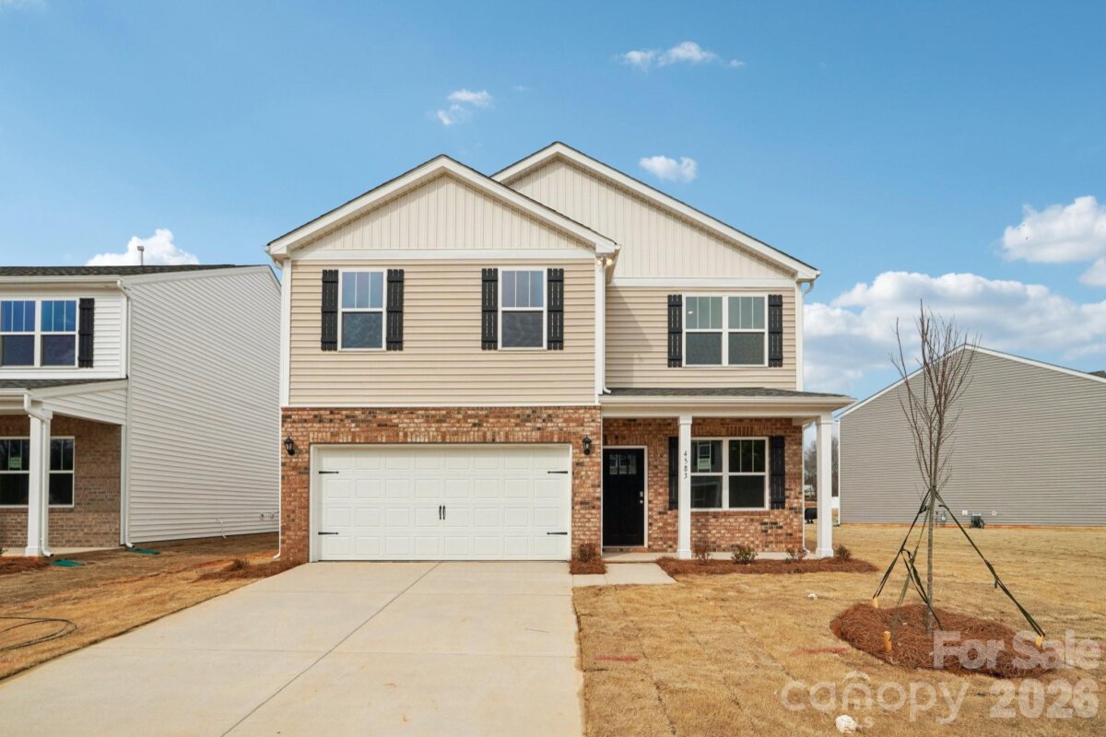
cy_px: 368
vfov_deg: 77.3
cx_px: 553
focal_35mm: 15
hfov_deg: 100.4
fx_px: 461
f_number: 8
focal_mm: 10
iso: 100
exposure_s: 1/200
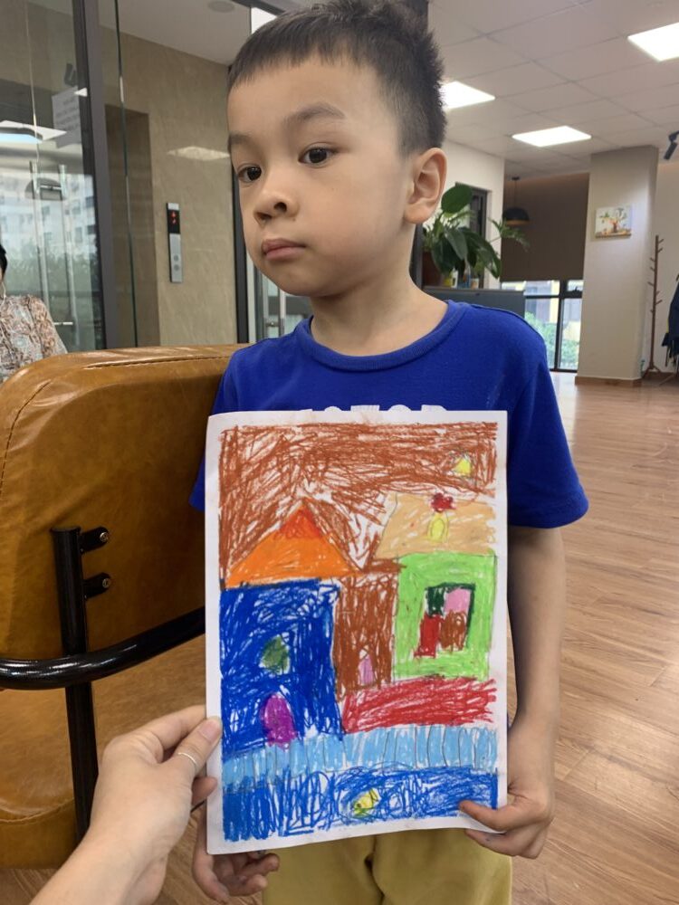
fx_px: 680
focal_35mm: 26
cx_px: 340
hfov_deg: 53.1
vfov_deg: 67.3
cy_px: 452
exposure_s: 1/90
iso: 100
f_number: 1.8
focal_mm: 4.25
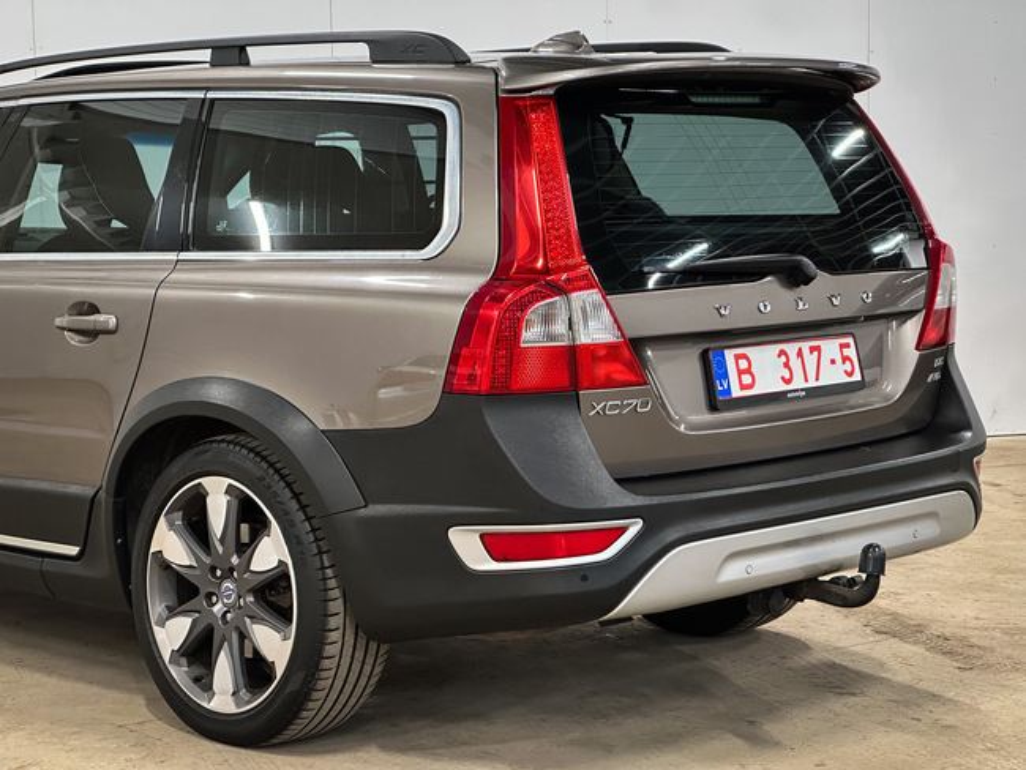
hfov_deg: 25.3
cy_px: 385
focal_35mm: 77
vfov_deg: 19.2
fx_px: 2283
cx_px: 513
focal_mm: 9
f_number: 2.8
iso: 640
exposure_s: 1/35
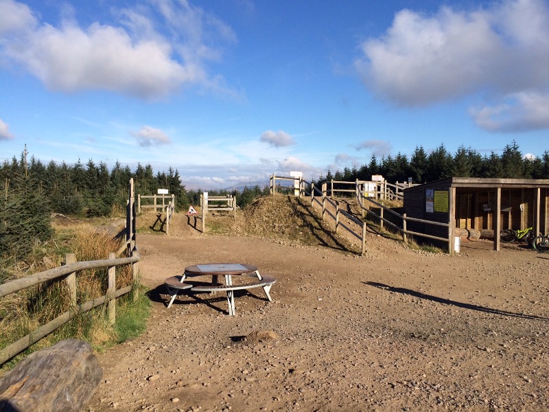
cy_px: 206
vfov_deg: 48.2
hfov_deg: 61.7
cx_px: 274
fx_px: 460
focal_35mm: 29
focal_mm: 4.15
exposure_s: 1/2415
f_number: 2.2
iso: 32
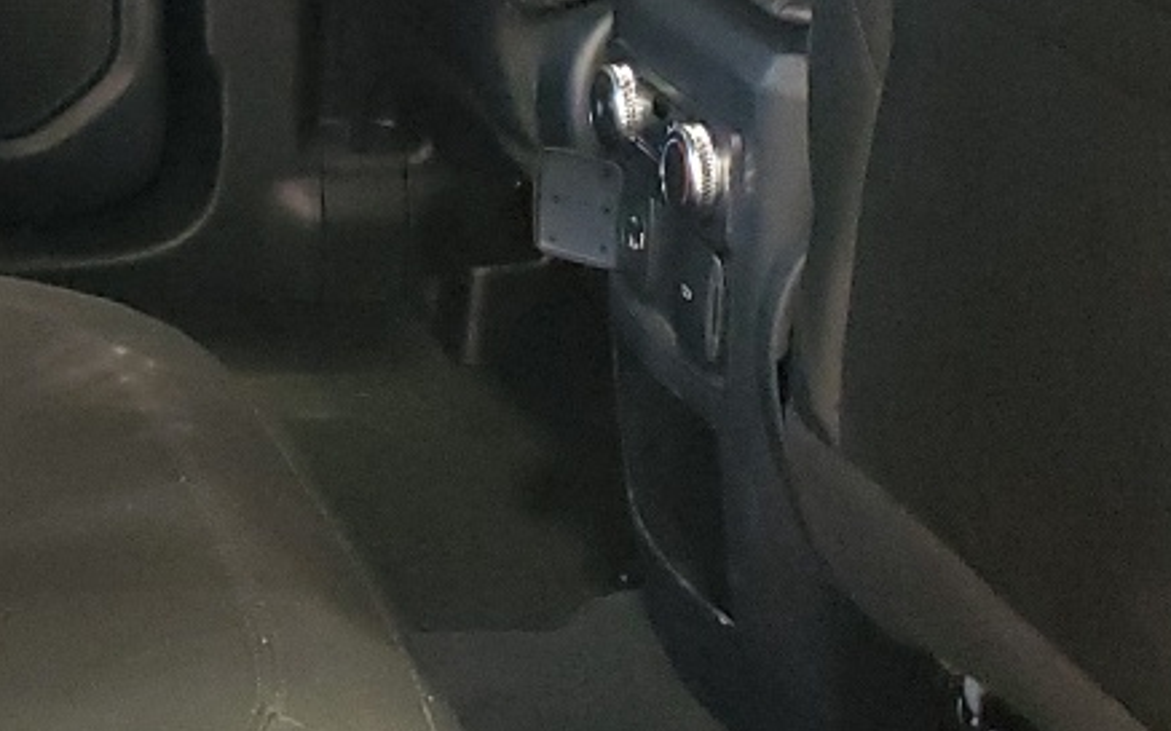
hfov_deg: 19.3
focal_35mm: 101
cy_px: -94
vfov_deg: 12.7
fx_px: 3223
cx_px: -263
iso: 343
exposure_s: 1/40
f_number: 1.5
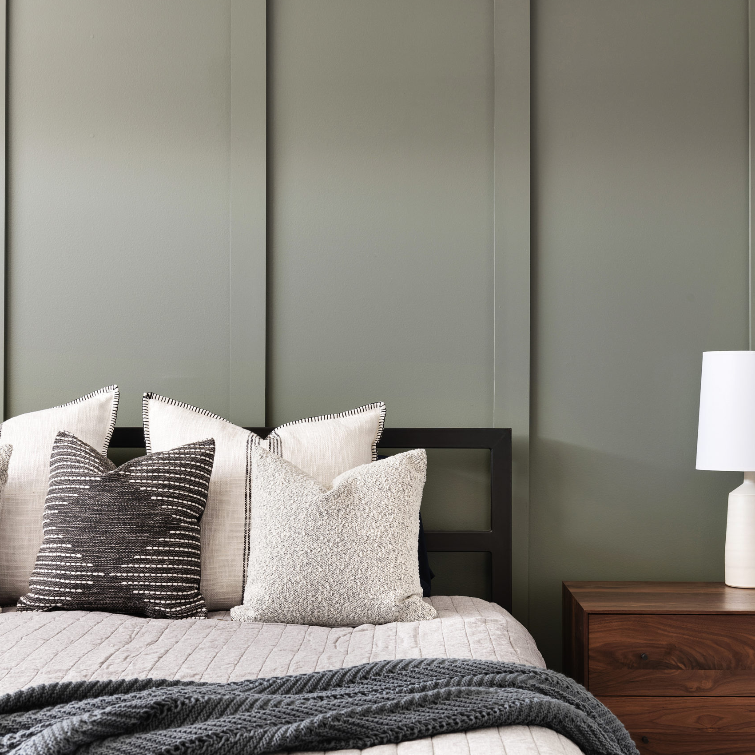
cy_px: 427
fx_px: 1579
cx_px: 377
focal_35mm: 64
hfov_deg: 26.9
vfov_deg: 26.9
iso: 400
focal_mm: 50
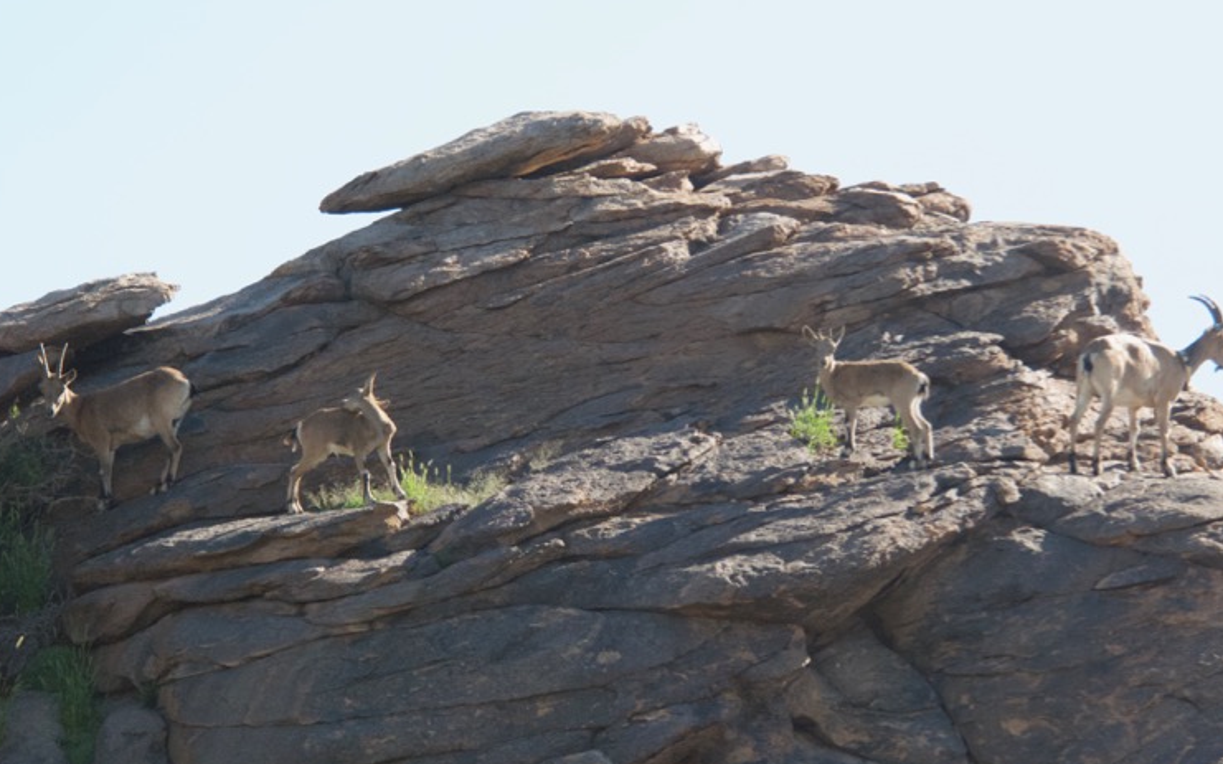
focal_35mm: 409
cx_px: 718
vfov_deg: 3.2
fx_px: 13631
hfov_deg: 5.1
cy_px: 441
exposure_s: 1/1600
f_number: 5.3
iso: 1000
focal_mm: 220
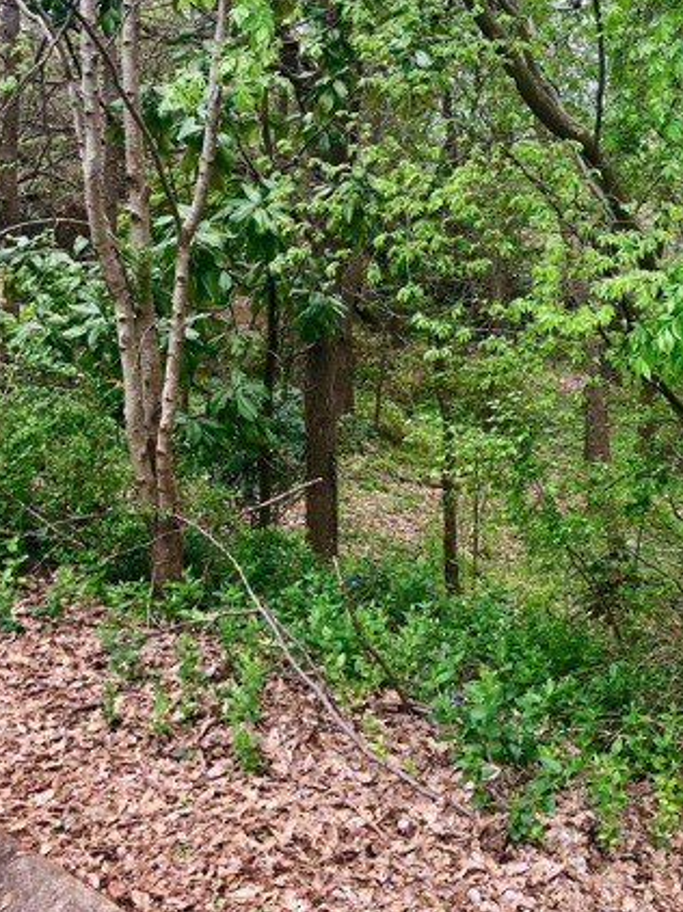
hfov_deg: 28.3
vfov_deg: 36.8
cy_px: 257
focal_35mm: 51
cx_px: 458
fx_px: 1343
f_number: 1.8
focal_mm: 4
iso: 20
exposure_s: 1/130
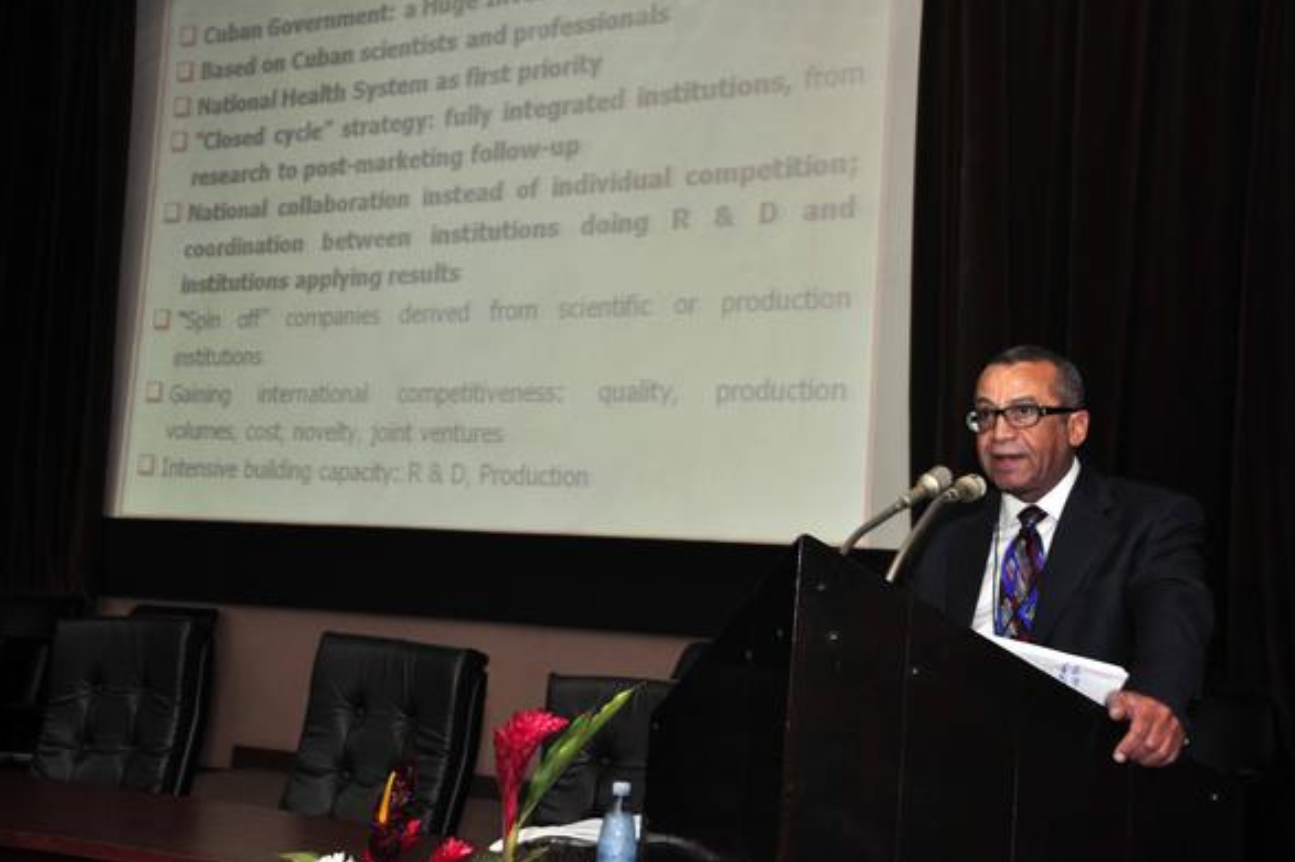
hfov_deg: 41.5
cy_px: 431
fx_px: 1708
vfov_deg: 28.3
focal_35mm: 48
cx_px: 657
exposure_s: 1/20
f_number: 4
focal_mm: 31
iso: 640
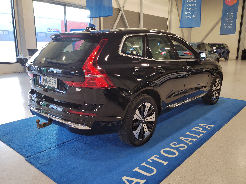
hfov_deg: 61.7
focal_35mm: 29
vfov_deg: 48.2
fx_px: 206
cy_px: 92
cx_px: 123
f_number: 1.9
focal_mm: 5.52
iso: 391
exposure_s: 1/100
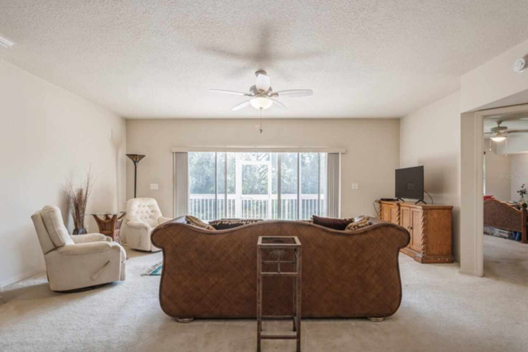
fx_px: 264
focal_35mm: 18
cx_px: 264
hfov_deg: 90.0
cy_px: 176
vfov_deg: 67.3
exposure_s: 1/15
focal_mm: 12
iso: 200
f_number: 8
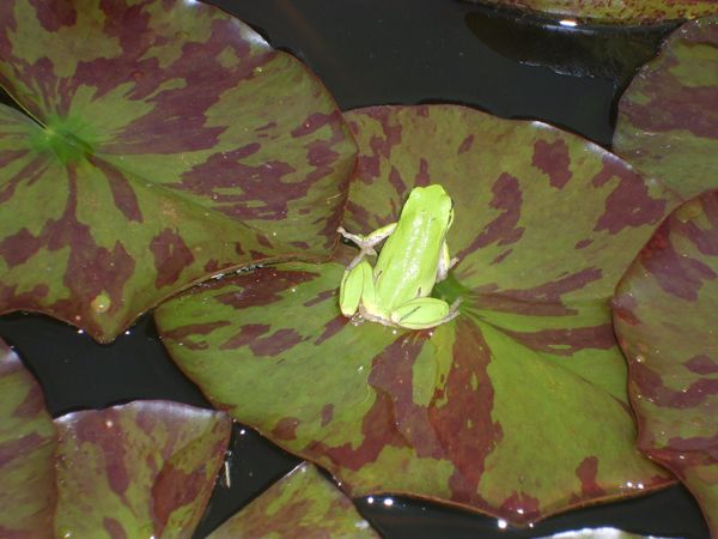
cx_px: 359
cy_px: 270
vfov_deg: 14.1
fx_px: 2178
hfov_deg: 18.7
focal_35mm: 105
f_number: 4.9
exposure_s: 1/60
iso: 100
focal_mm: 17.4
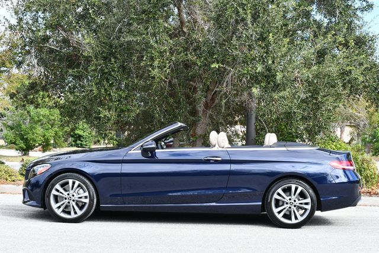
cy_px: 126
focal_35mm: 62
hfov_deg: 32.4
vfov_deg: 22.0
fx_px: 653
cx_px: 190
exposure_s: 1/250
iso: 200
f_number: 6.3
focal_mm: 31
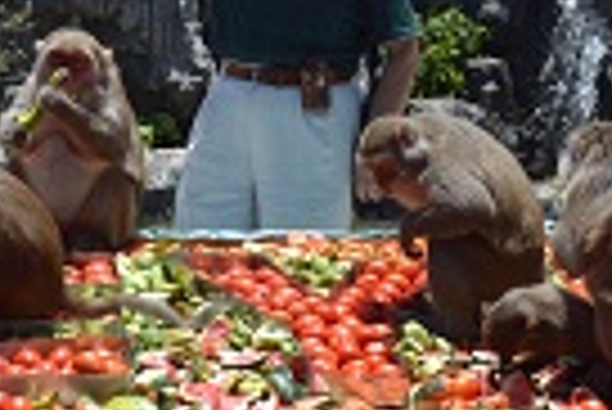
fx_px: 2246
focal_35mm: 132
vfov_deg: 10.3
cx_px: 194
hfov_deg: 15.5
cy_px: -63
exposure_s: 1/250
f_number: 8
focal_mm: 30
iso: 200
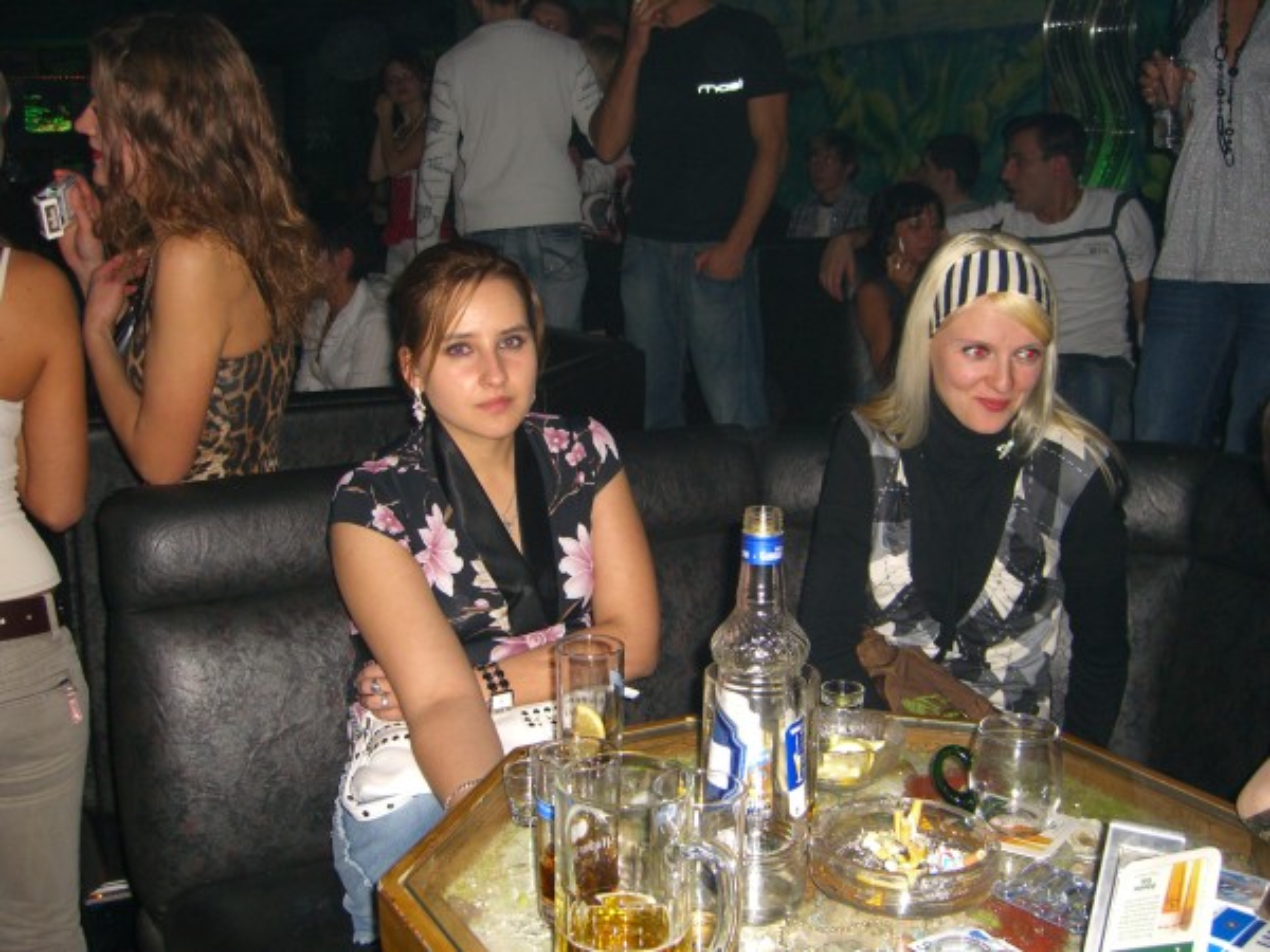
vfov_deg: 37.7
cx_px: 635
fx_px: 1394
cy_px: 476
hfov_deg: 49.0
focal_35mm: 38
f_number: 2.8
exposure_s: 1/60
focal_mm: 7.9
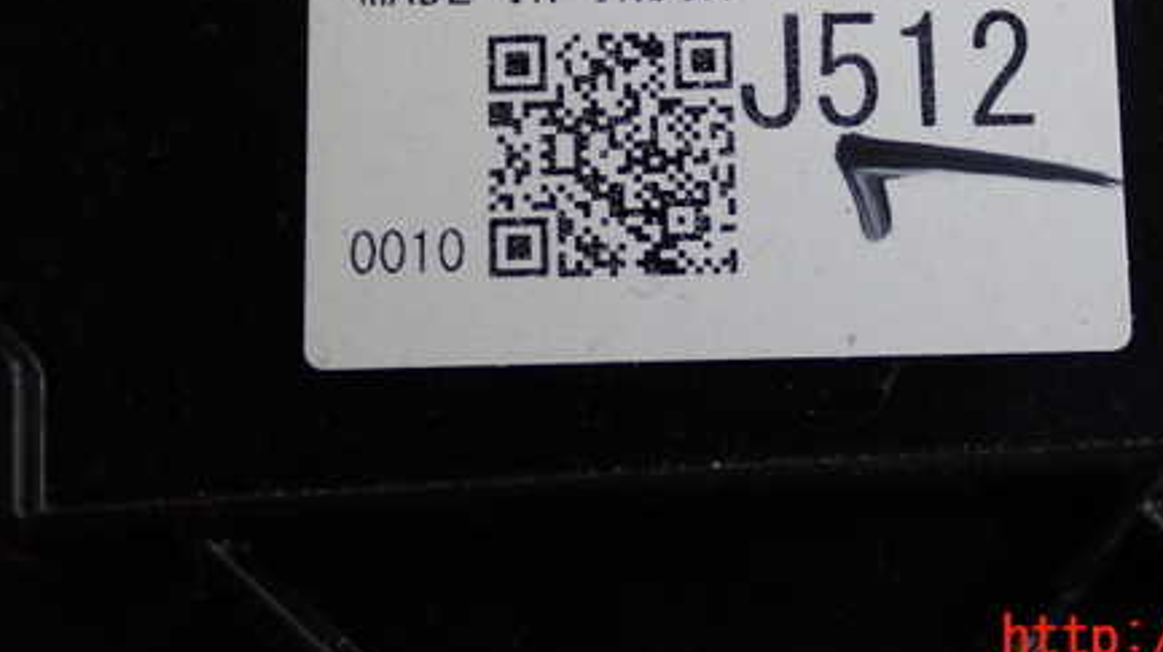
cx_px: 803
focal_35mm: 71
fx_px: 2188
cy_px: 70
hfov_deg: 29.5
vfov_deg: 16.7
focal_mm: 8.4
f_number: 3.1
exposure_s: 1/100
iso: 200
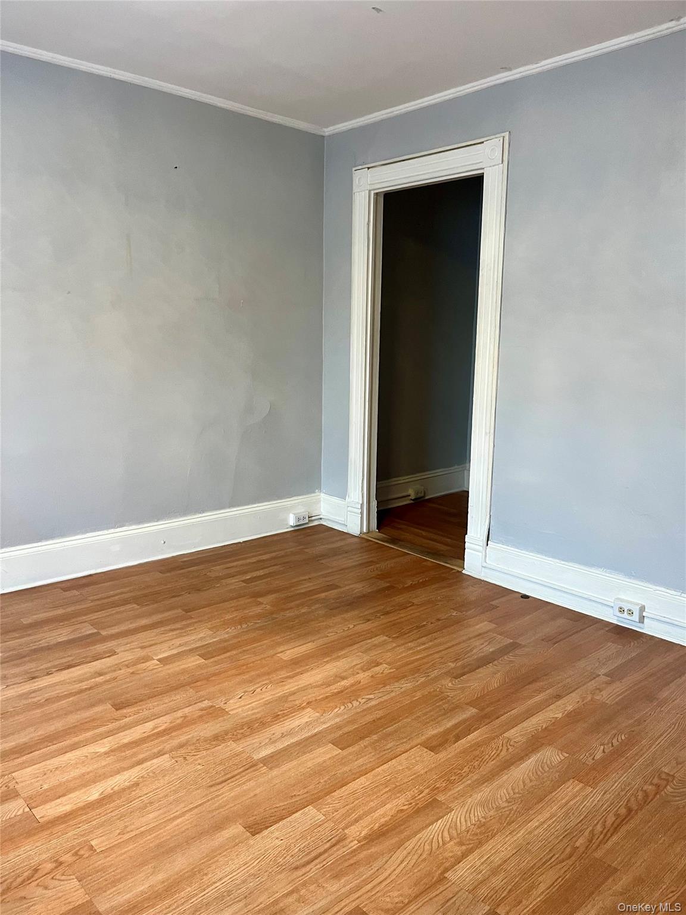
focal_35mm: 26
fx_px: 687
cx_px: 343
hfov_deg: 53.1
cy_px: 458
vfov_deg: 67.3
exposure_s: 1/60
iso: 160
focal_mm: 5.1
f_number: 1.6
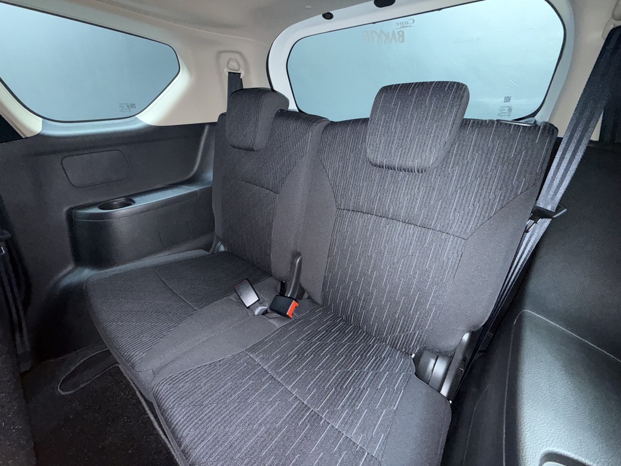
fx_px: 251
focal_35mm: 14
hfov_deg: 102.1
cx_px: 310
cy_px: 233
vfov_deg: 85.7
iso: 400
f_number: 2.2
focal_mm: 2.22
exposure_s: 1/16
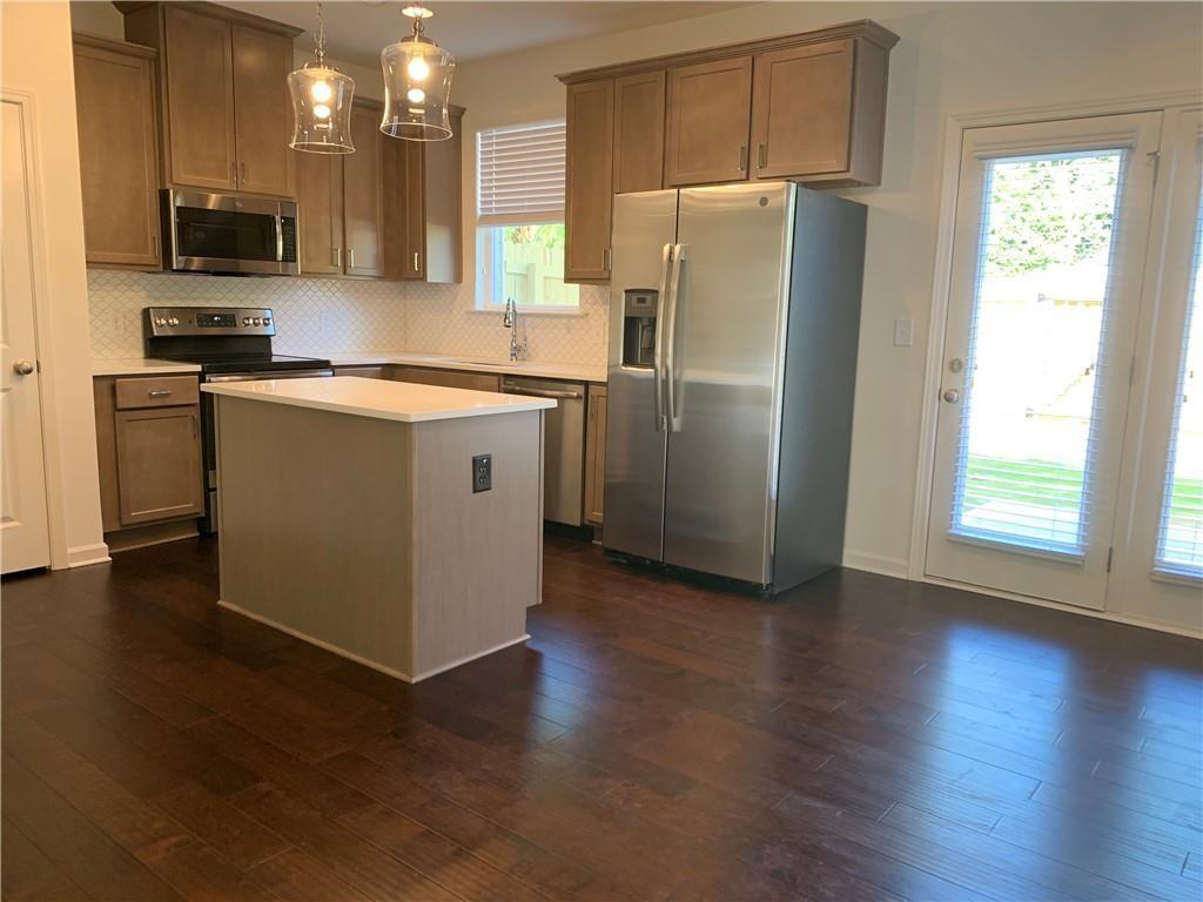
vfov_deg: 53.1
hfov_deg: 67.3
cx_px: 602
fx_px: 904
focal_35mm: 26
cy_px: 451
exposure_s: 1/60
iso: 125
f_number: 1.8
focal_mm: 4.25
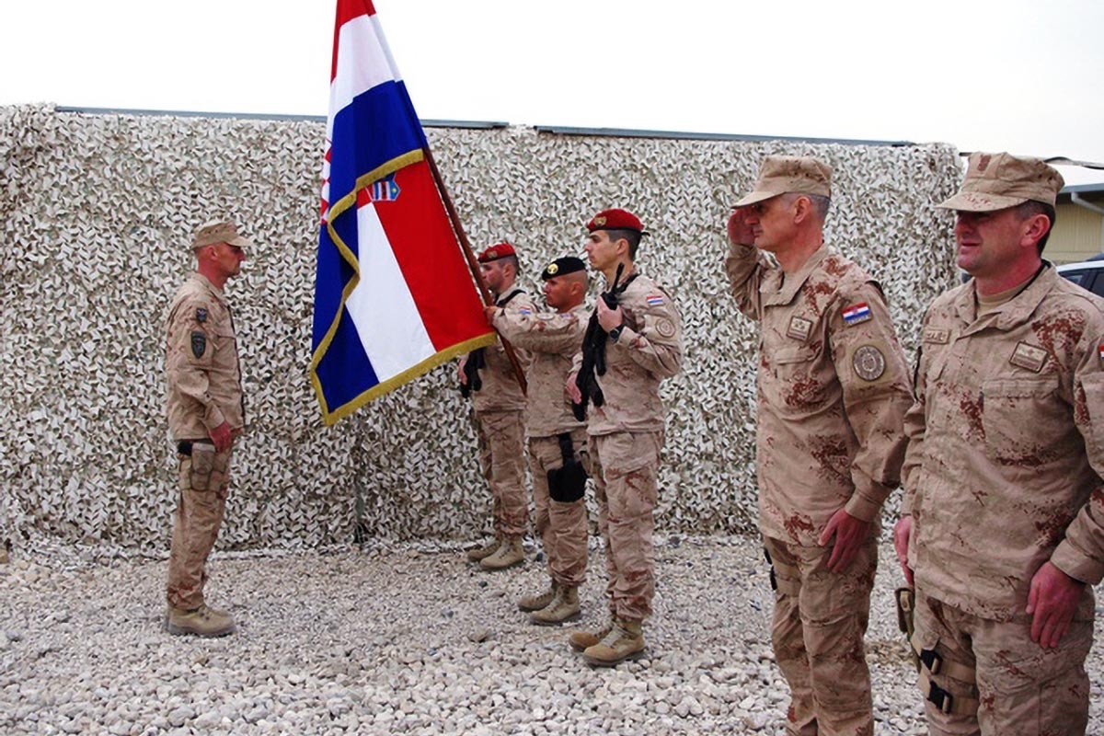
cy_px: 368
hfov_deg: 60.3
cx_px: 552
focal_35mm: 31
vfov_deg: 42.3
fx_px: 951
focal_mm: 21.25
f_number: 6.3
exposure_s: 1/250
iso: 400
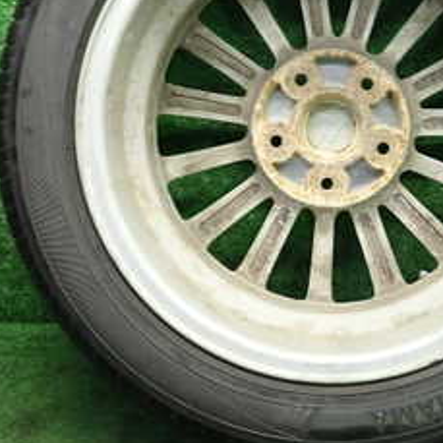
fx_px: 840
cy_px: 132
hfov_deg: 29.3
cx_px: 302
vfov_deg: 29.3
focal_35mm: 58
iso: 250
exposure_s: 1/30
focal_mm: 4.5
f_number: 2
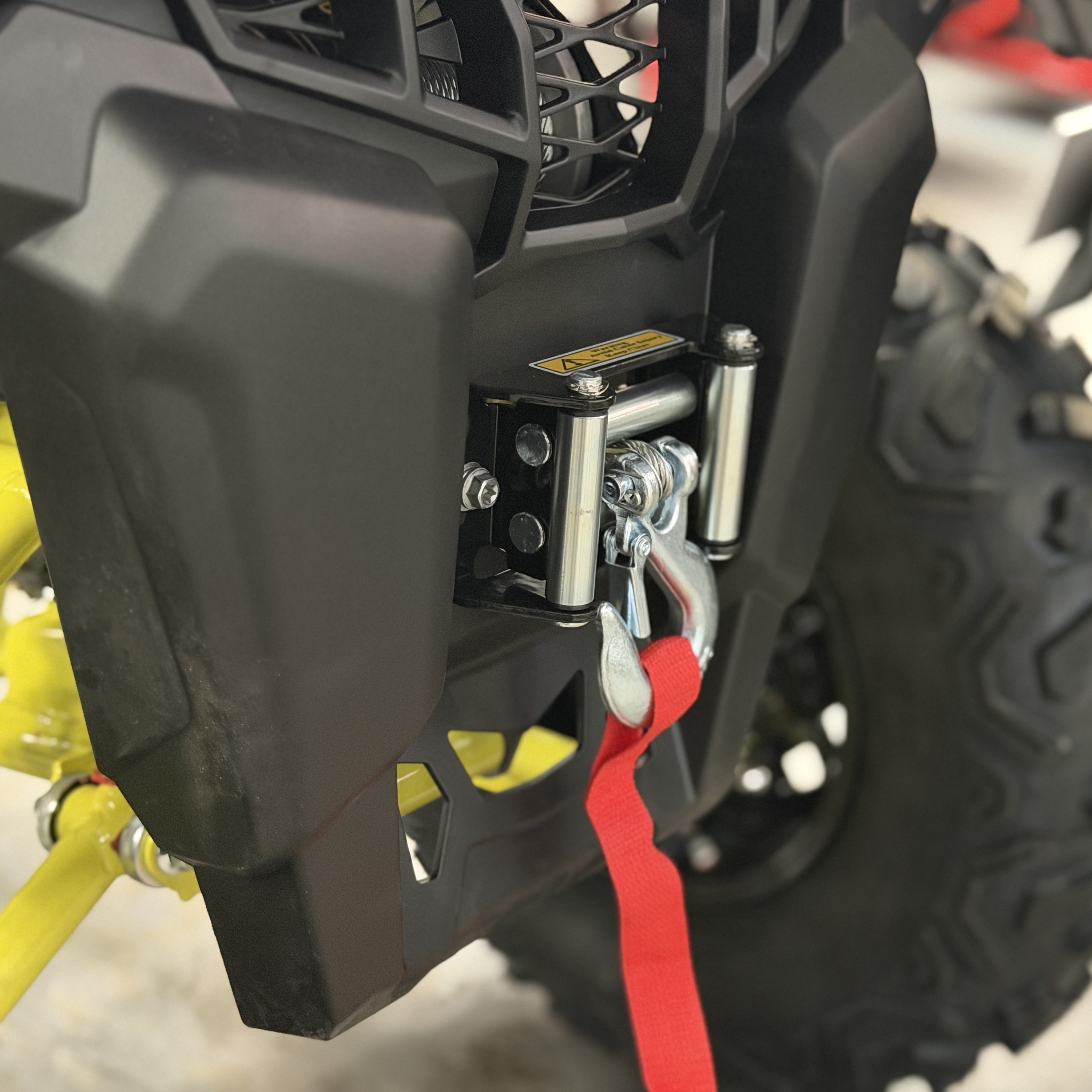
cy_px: 542
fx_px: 2034
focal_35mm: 57
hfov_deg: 29.9
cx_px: 703
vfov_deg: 30.0
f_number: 1.78
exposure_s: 1/25
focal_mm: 6.76
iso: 640
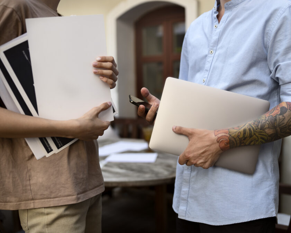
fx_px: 345
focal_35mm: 40
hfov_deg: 45.7
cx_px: 166
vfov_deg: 37.3
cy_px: 116
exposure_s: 1/800
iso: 320
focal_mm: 35
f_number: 2
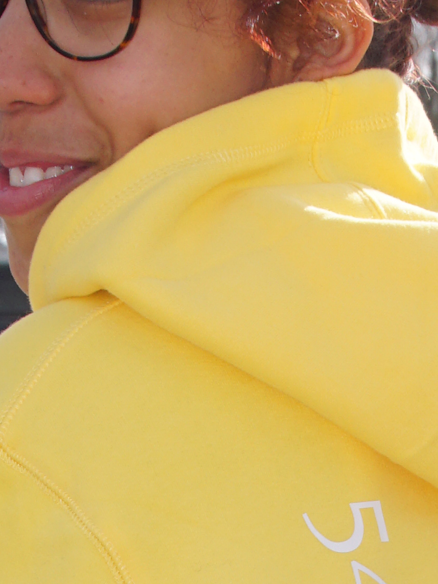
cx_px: 172
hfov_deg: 5.1
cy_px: 805
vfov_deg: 6.7
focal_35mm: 294
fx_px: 4963
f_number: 13
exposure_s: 1/160
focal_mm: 45
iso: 160
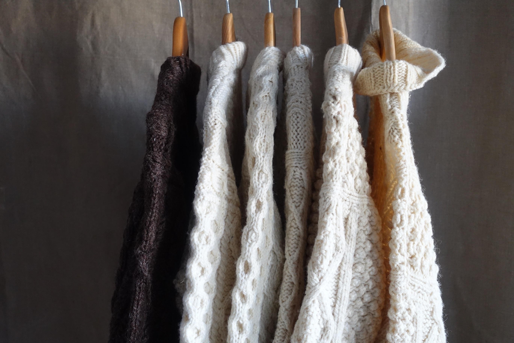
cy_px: 172
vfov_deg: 31.2
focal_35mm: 43
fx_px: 614
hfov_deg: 45.4
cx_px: 257
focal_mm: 15.74
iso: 800
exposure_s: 1/40
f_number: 2.8
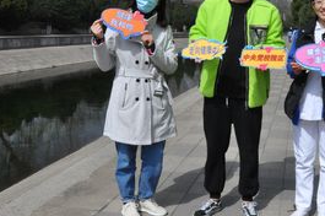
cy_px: 76
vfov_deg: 26.4
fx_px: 458
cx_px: 234
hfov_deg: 38.3
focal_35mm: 51
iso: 800
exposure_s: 1/400
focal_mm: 21
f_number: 20
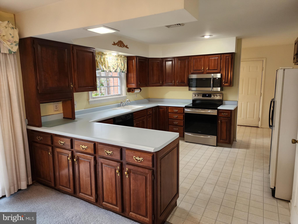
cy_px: 112
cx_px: 149
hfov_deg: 73.9
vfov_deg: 58.9
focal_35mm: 23
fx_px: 198
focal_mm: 6.4
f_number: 1.8
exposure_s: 1/120
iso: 250
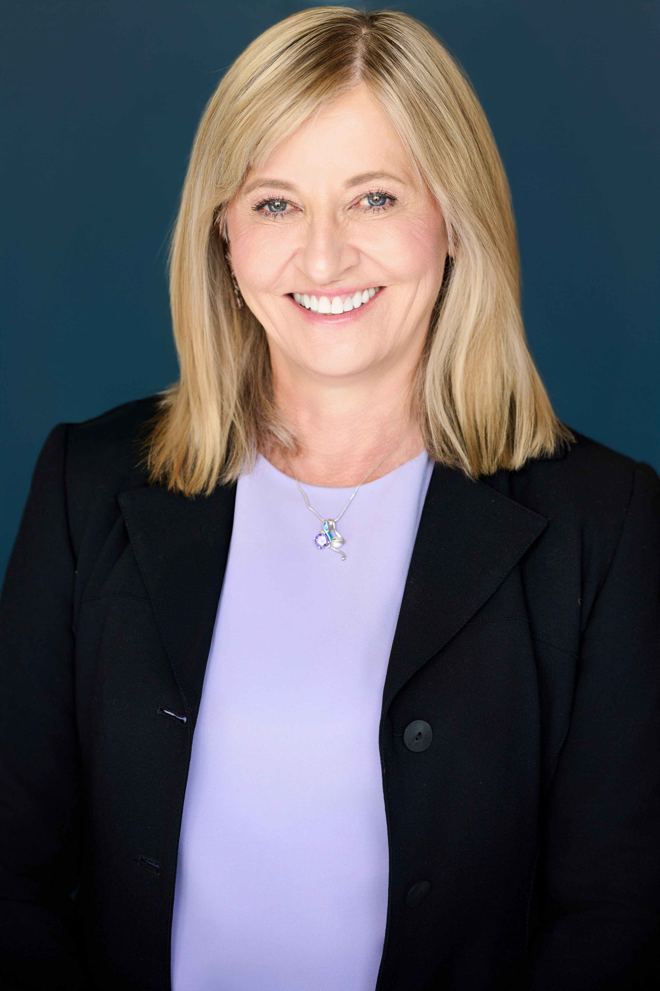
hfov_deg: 16.1
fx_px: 2337
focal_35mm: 85
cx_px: 330
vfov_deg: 23.9
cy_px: 496
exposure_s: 1/500
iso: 1250
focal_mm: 85
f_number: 3.2
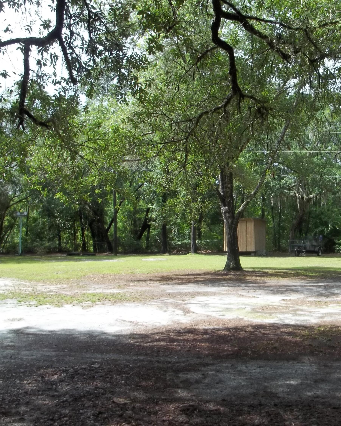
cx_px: 269
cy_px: 213
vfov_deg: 42.9
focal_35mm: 43
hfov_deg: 33.9
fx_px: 542
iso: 64
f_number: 3.3
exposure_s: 1/320
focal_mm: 5.9
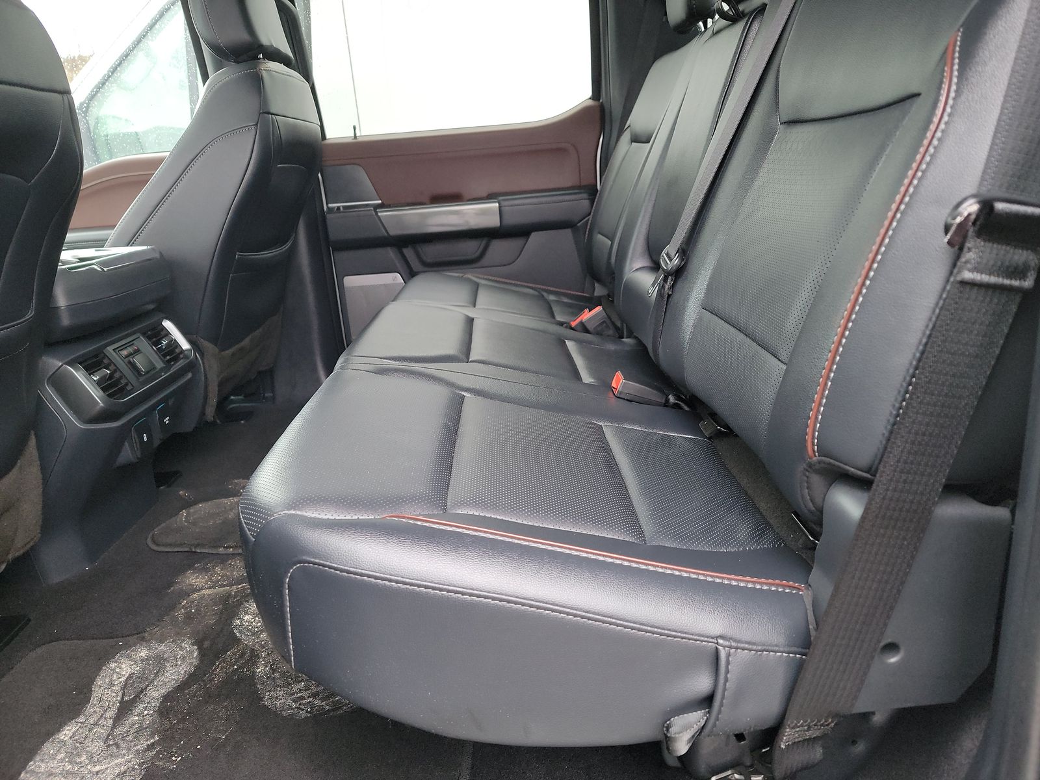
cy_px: 390
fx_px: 721
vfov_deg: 56.8
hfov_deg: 71.6
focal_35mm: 24
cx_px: 520
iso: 445
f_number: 1.8
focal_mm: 6.7
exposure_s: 1/59
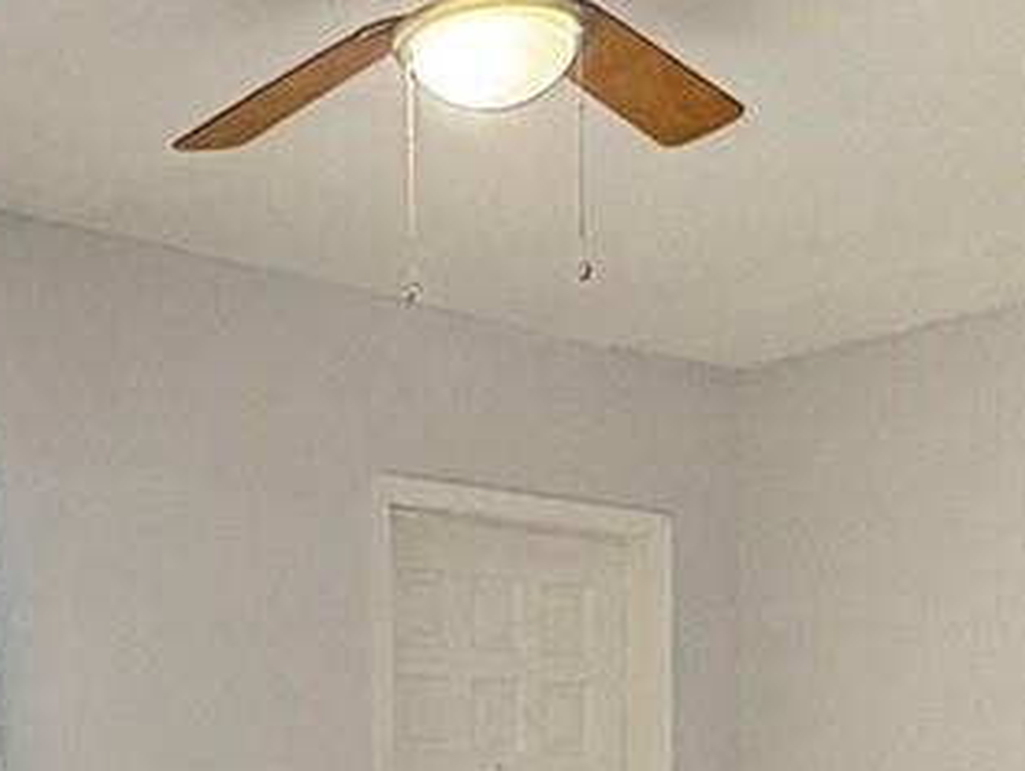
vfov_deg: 19.2
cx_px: 371
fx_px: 2105
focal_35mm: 71
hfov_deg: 27.3
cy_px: 1012
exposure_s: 1/120
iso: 250
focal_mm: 2.22
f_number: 2.2
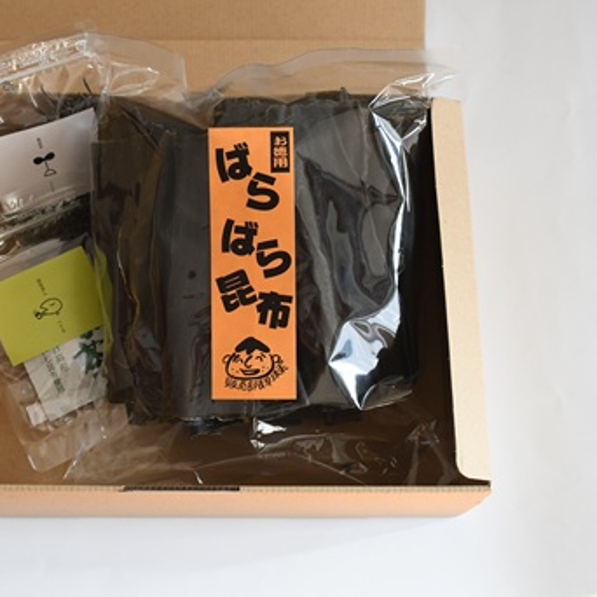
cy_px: 298
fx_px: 1210
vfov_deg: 27.7
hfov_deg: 27.6
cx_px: 202
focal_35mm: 62
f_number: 6.3
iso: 1000
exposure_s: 1/160
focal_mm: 32
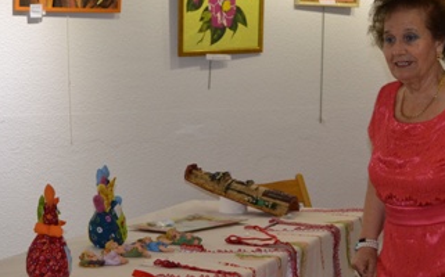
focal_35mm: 116
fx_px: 1406
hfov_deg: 18.0
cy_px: 131
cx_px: 252
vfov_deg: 11.3
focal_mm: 38
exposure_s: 1/60
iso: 450
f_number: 4.8
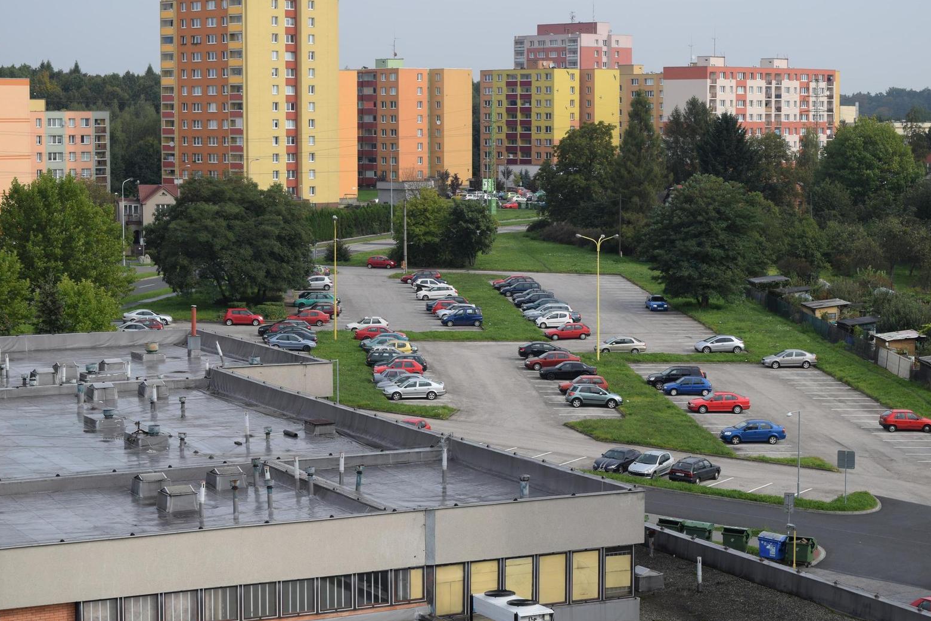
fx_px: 2186
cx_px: 463
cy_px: 308
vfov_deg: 16.2
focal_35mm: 85
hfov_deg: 24.0
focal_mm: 55
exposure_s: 1/200
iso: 100
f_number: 8
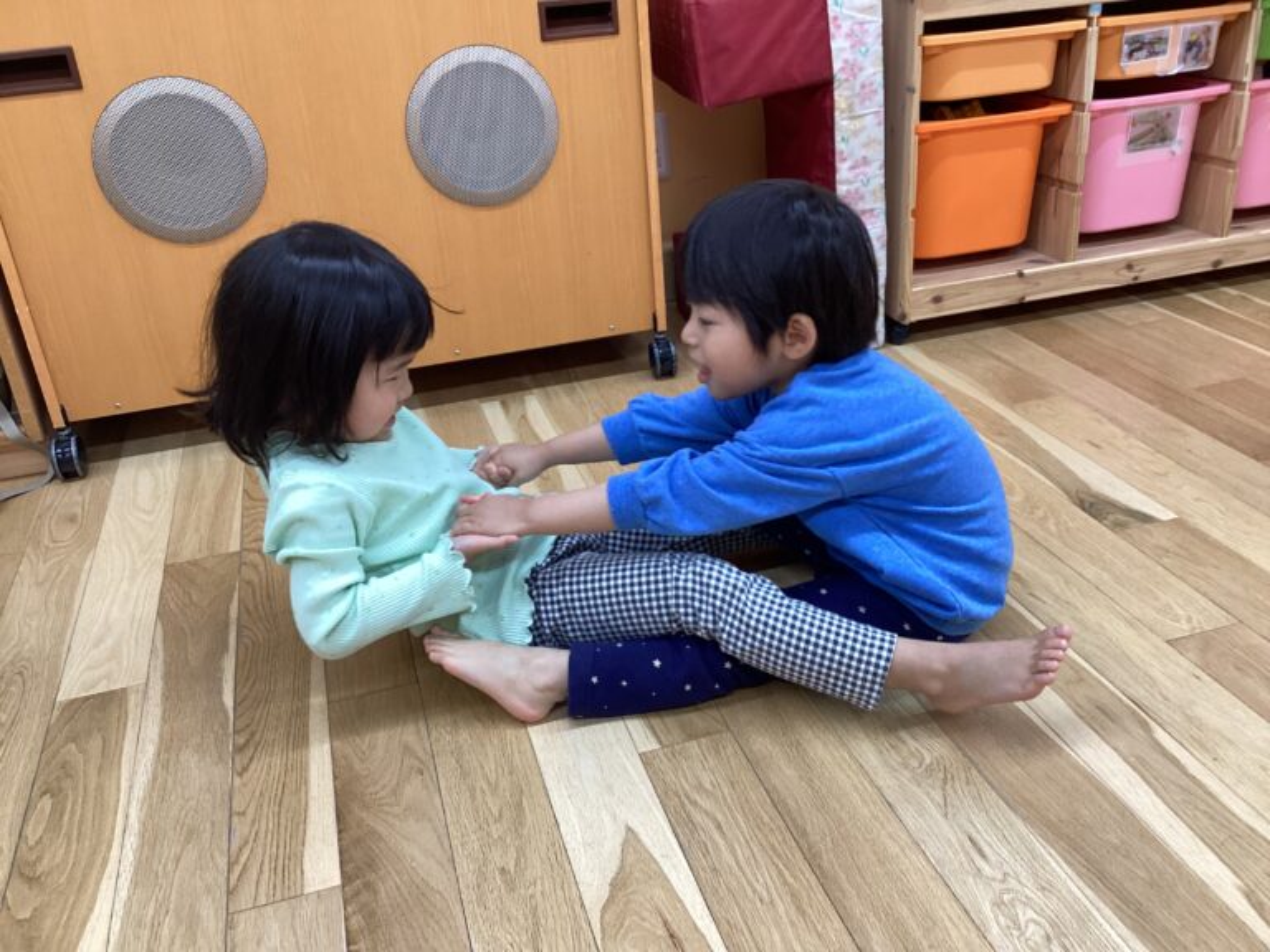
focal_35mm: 31
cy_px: 476
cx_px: 635
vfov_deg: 45.4
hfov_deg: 58.4
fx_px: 1137
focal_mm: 3.3
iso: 80
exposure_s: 1/60
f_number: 2.4
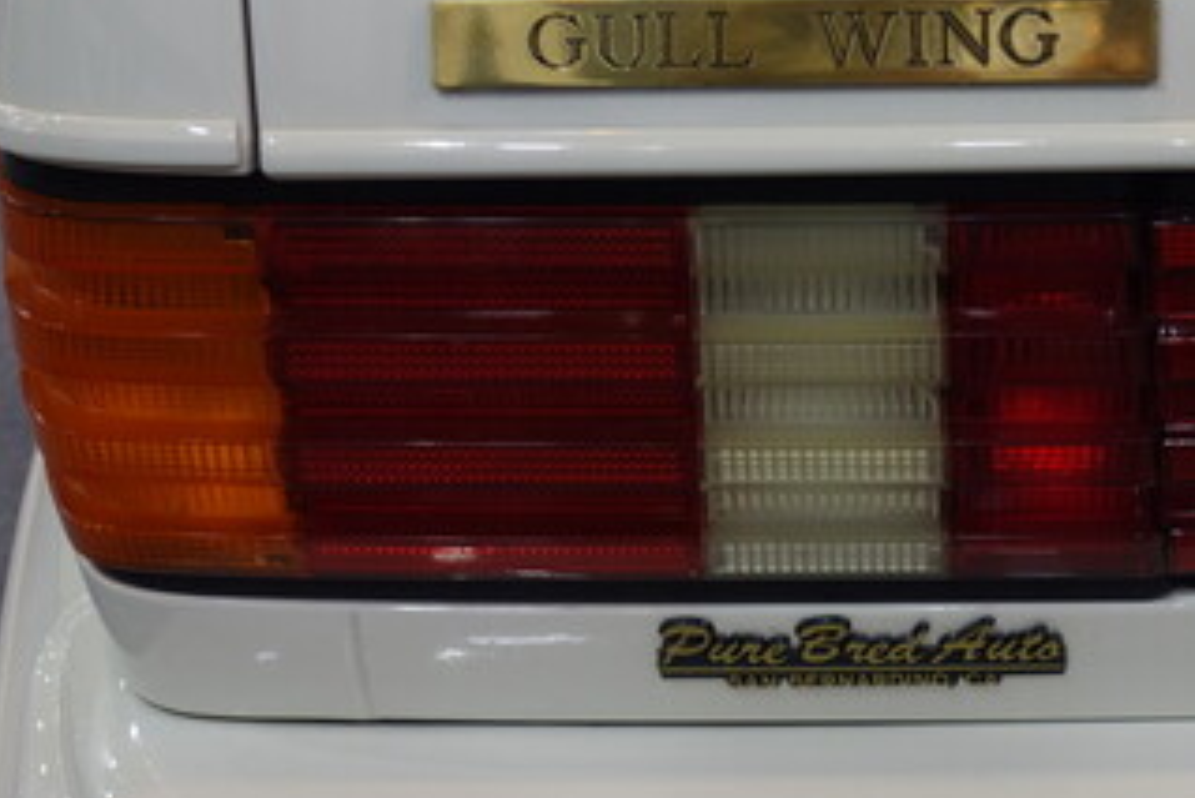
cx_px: 989
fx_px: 3188
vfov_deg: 14.3
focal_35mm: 96
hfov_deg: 20.9
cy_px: 435
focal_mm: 19.1
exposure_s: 1/60
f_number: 3.2
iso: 160
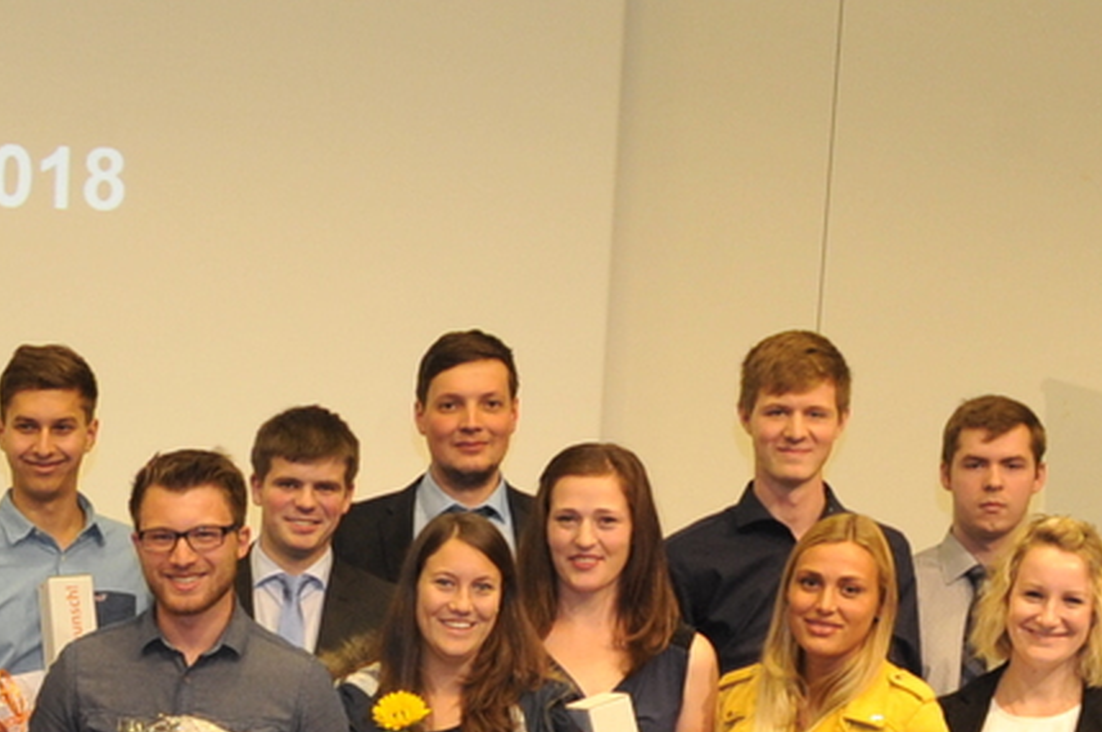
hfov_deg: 17.1
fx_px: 3424
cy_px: 787
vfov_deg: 12.0
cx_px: -370
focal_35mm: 112
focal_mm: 24
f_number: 5.6
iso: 1600
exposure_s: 1/60
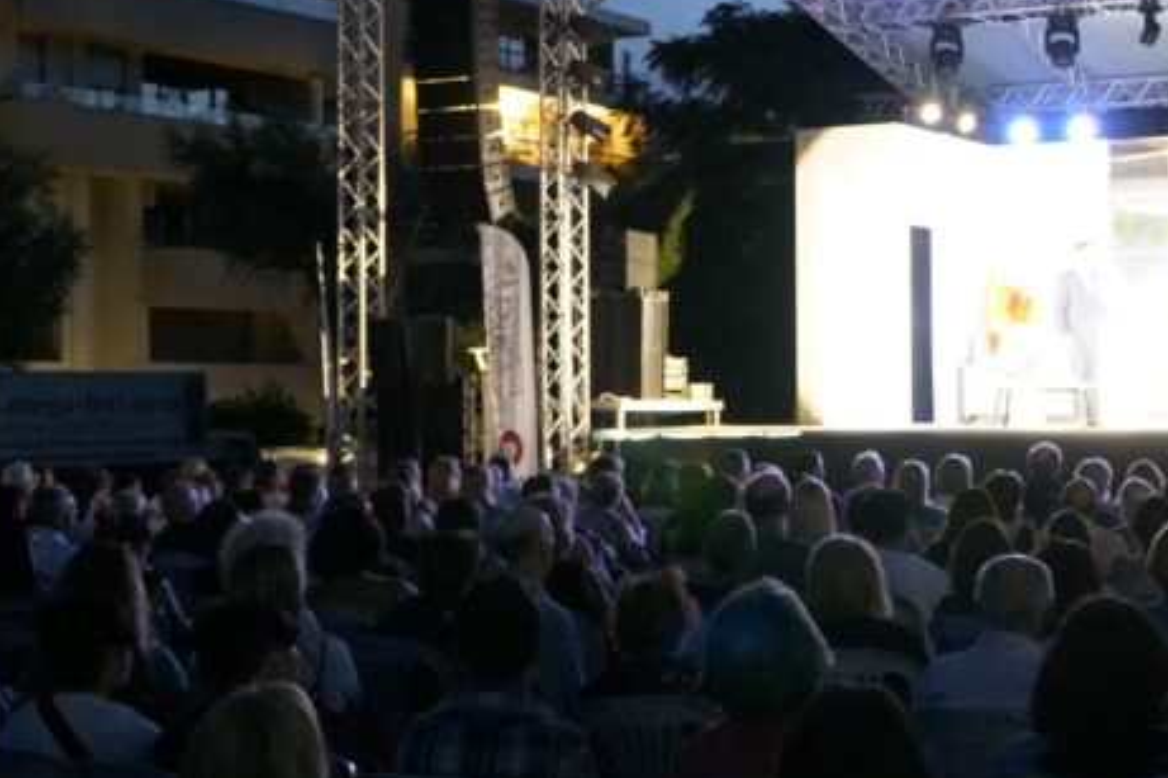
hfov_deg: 32.6
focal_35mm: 60
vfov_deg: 22.6
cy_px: 407
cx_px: 905
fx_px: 1946
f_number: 4
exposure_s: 1/40
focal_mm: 24
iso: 8000
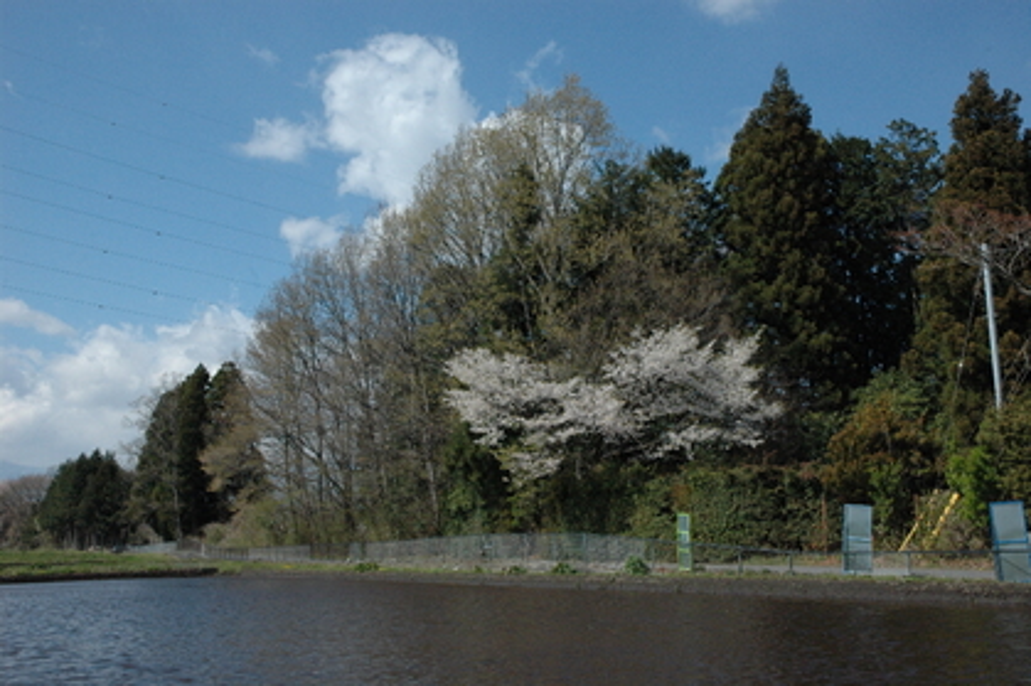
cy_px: 343
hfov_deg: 45.0
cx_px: 516
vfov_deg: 30.8
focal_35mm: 44
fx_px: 1245
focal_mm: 29
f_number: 13
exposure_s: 1/640
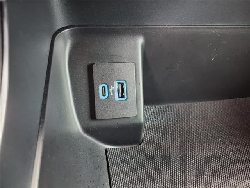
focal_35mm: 27
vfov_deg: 51.4
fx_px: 195
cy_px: 94
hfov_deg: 65.3
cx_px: 125
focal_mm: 3.58
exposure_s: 1/20
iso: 400
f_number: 1.9
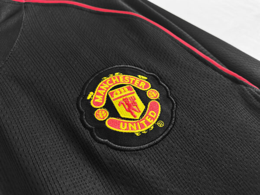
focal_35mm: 26
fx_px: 195
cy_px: 98
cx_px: 130
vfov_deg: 53.1
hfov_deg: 67.3
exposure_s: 1/100
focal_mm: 5.58
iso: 250
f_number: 1.8
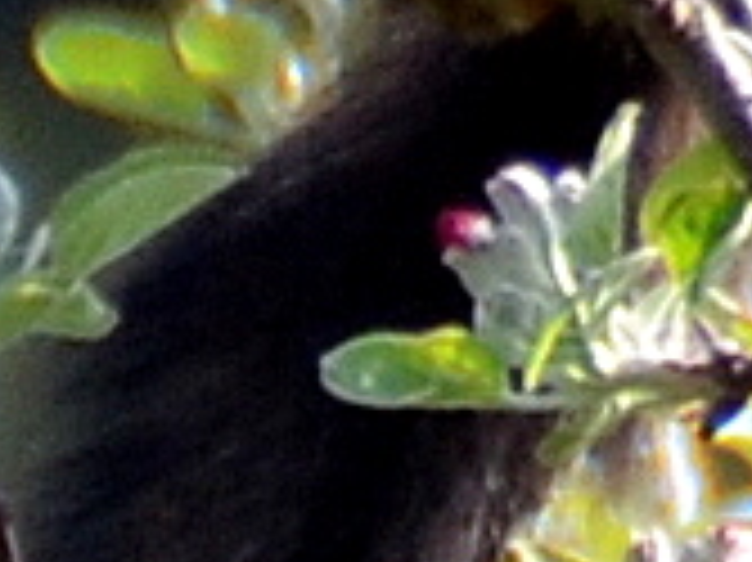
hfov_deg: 0.8
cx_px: 162
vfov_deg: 0.6
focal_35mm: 2489
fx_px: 54032
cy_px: -778
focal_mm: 300
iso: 360
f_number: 5.6
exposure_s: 1/500
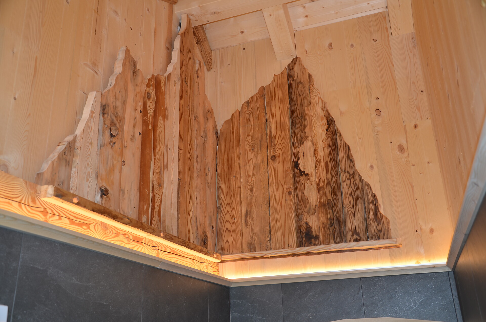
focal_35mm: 42
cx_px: 243
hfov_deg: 46.5
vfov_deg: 31.8
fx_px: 566
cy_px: 161
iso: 100
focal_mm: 28
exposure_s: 1/60
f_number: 4.5
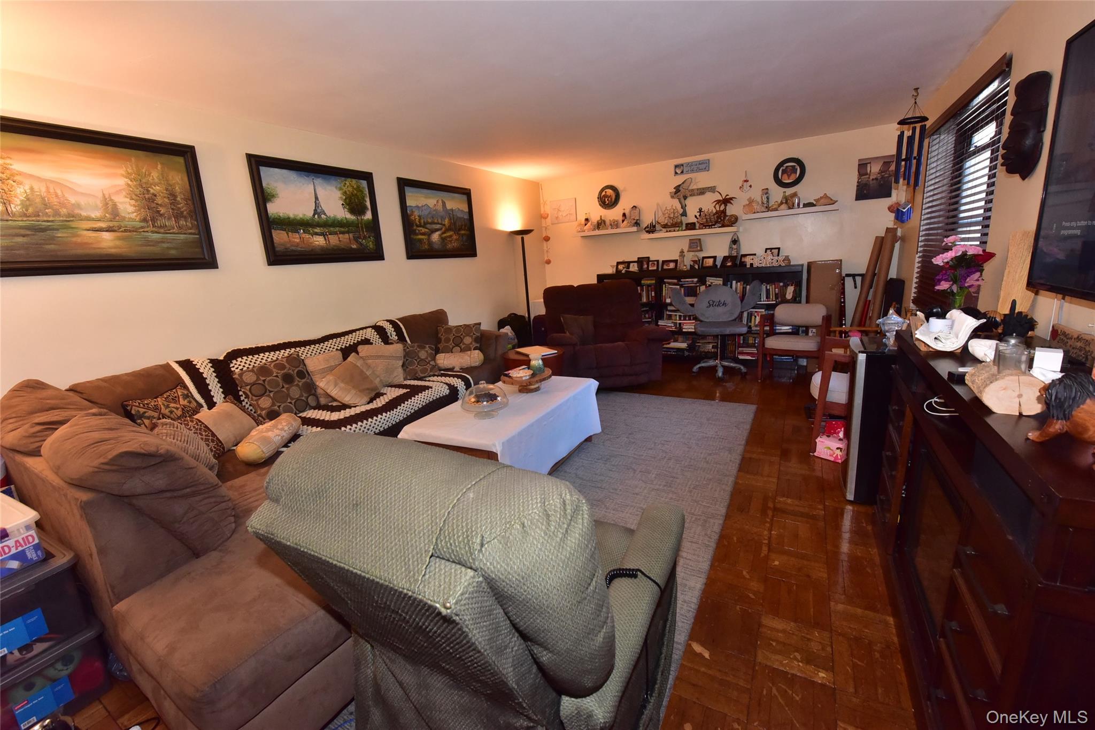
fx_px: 426
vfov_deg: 81.2
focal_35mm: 14
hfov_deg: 104.3
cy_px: 365
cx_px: 548
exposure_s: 1/60
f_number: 10
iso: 3200
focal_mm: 14
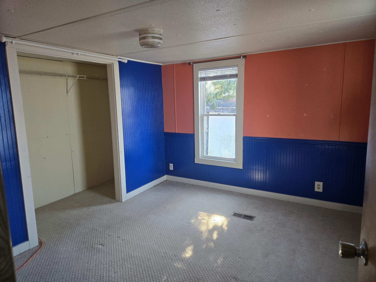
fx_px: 250
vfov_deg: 58.9
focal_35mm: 23
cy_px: 141
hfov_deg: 73.9
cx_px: 188
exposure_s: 1/120
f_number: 1.8
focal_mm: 5.4
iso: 160
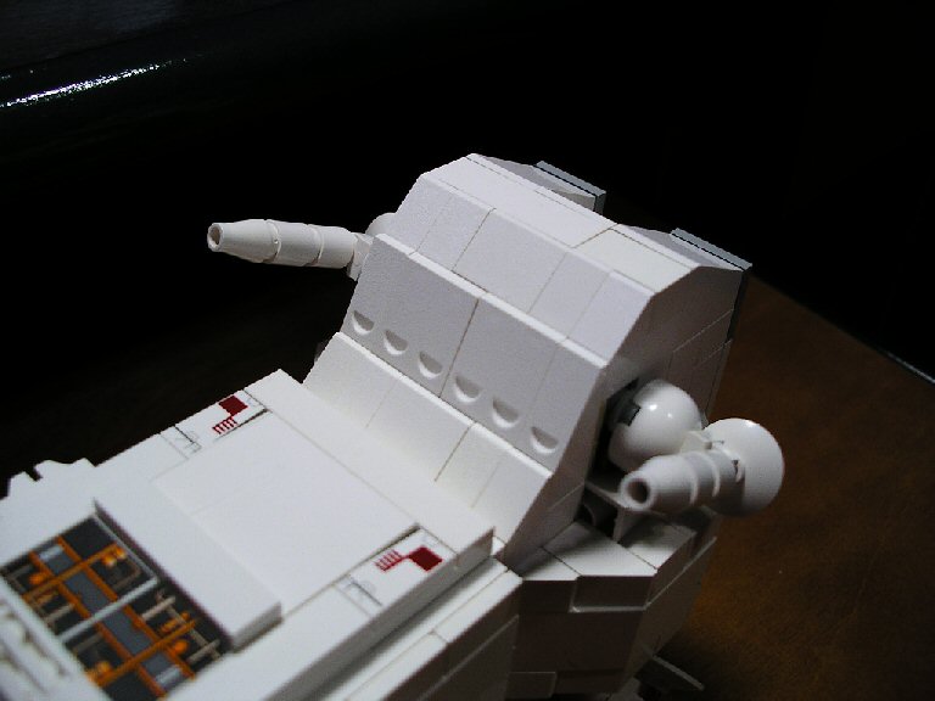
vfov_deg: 38.7
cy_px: 350
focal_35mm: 37
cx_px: 468
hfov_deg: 50.1
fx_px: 999
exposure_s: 1/38
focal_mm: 7.8
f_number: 2.8
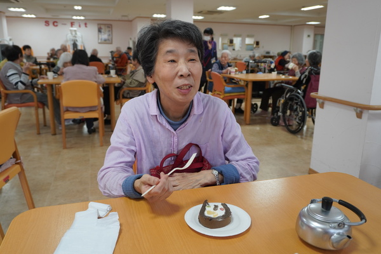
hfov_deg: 61.9
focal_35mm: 30
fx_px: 317
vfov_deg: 43.6
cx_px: 190
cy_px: 127
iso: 400
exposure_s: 1/160
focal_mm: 20
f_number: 4
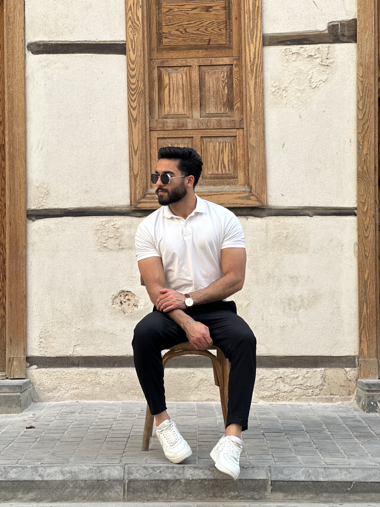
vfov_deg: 25.3
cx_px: 190
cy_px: 254
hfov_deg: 19.1
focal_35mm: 77
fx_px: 1127
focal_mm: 9
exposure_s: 1/121
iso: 32
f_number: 2.8
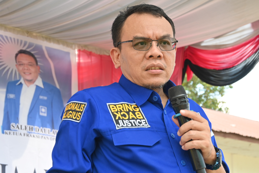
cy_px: 86
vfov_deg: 20.2
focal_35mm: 68
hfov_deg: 29.9
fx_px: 486
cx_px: 130
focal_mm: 45
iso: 400
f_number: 6
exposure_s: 1/250
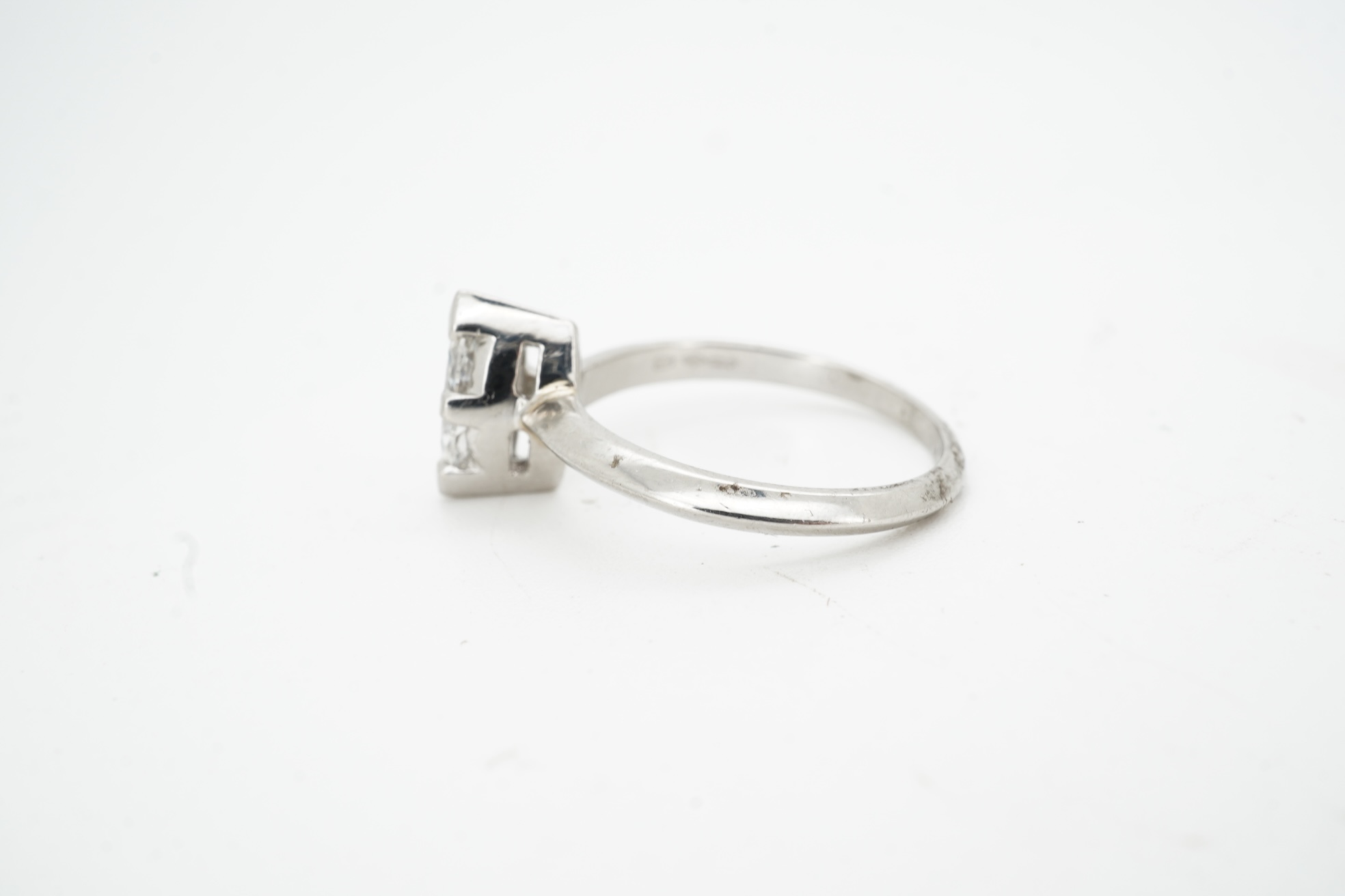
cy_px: 448
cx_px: 672
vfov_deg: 29.9
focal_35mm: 45
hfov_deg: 43.6
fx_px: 1681
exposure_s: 1/80
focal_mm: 30
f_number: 22
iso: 200
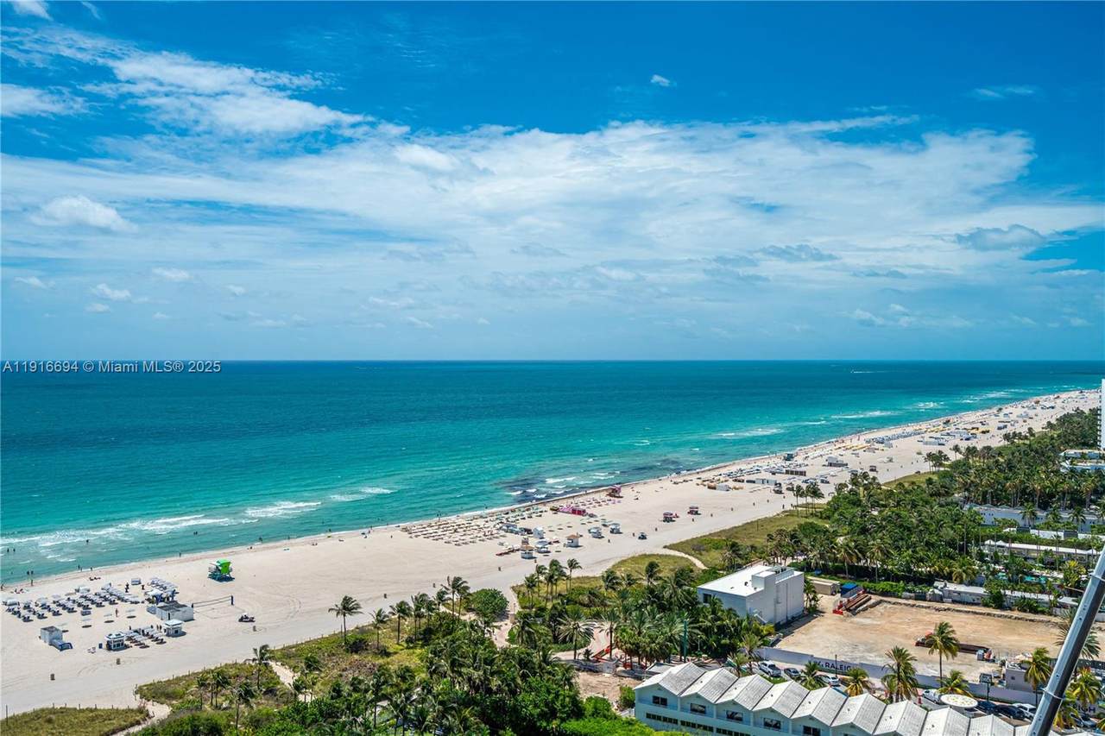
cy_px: 368
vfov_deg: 45.0
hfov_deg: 63.7
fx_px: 890
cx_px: 552
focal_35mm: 29
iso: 200
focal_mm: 29
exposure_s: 1/1600
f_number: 8
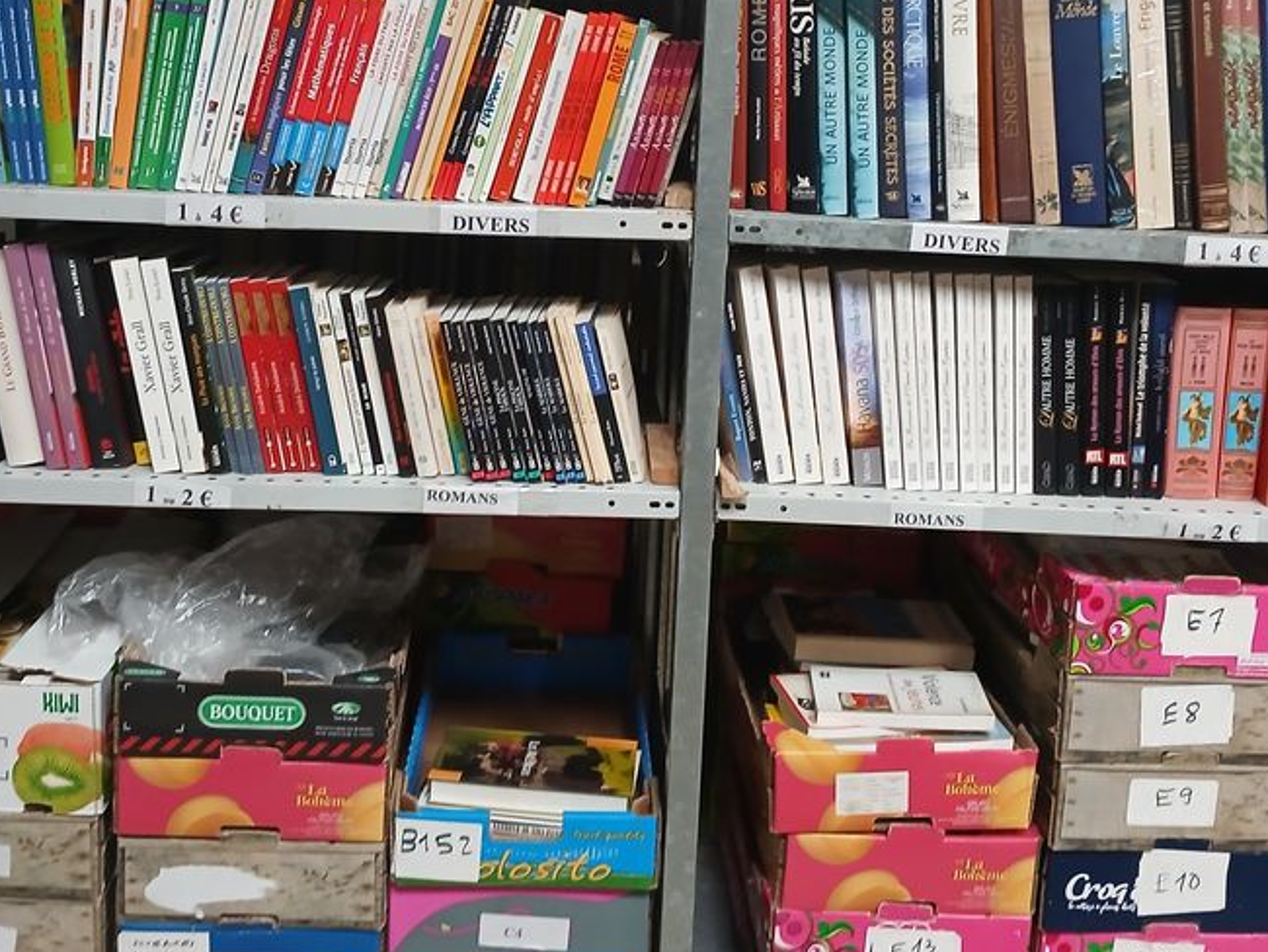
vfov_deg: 35.4
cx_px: 603
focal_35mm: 40
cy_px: 269
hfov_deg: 46.8
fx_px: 1466
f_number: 1.8
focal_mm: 3.98
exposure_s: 1/25
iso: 250
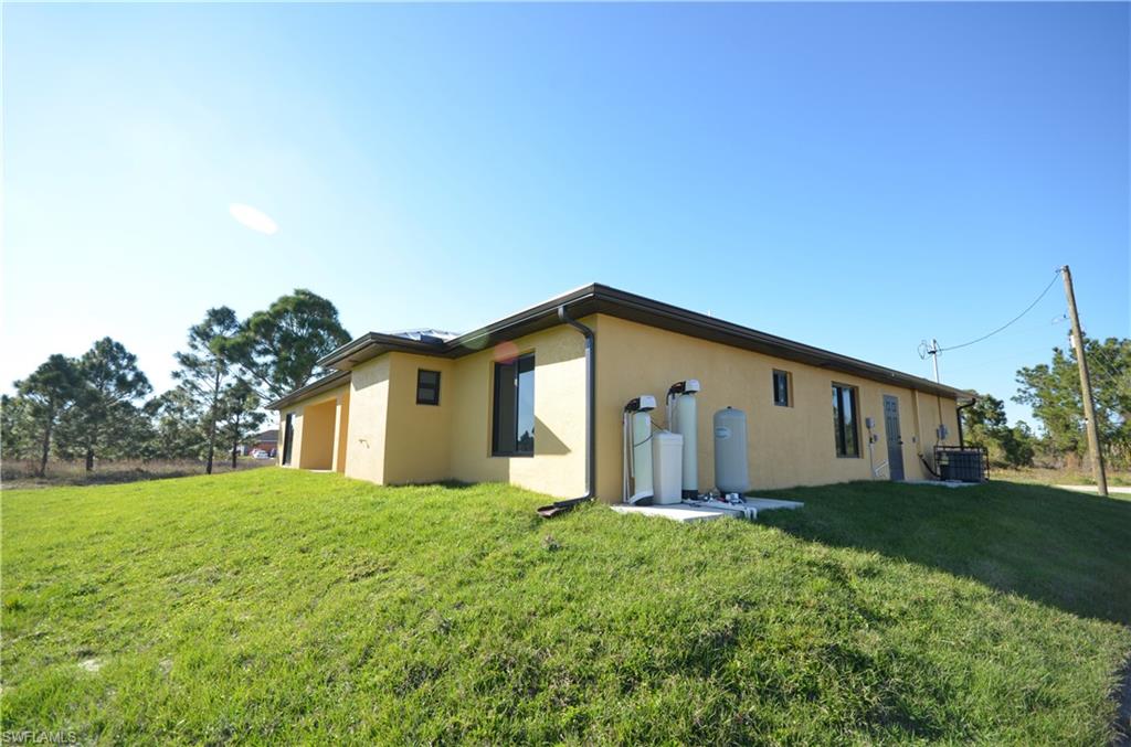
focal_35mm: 15
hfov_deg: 100.5
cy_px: 374
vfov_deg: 77.0
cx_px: 566
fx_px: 470
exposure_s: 1/250
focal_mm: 10
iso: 200
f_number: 8
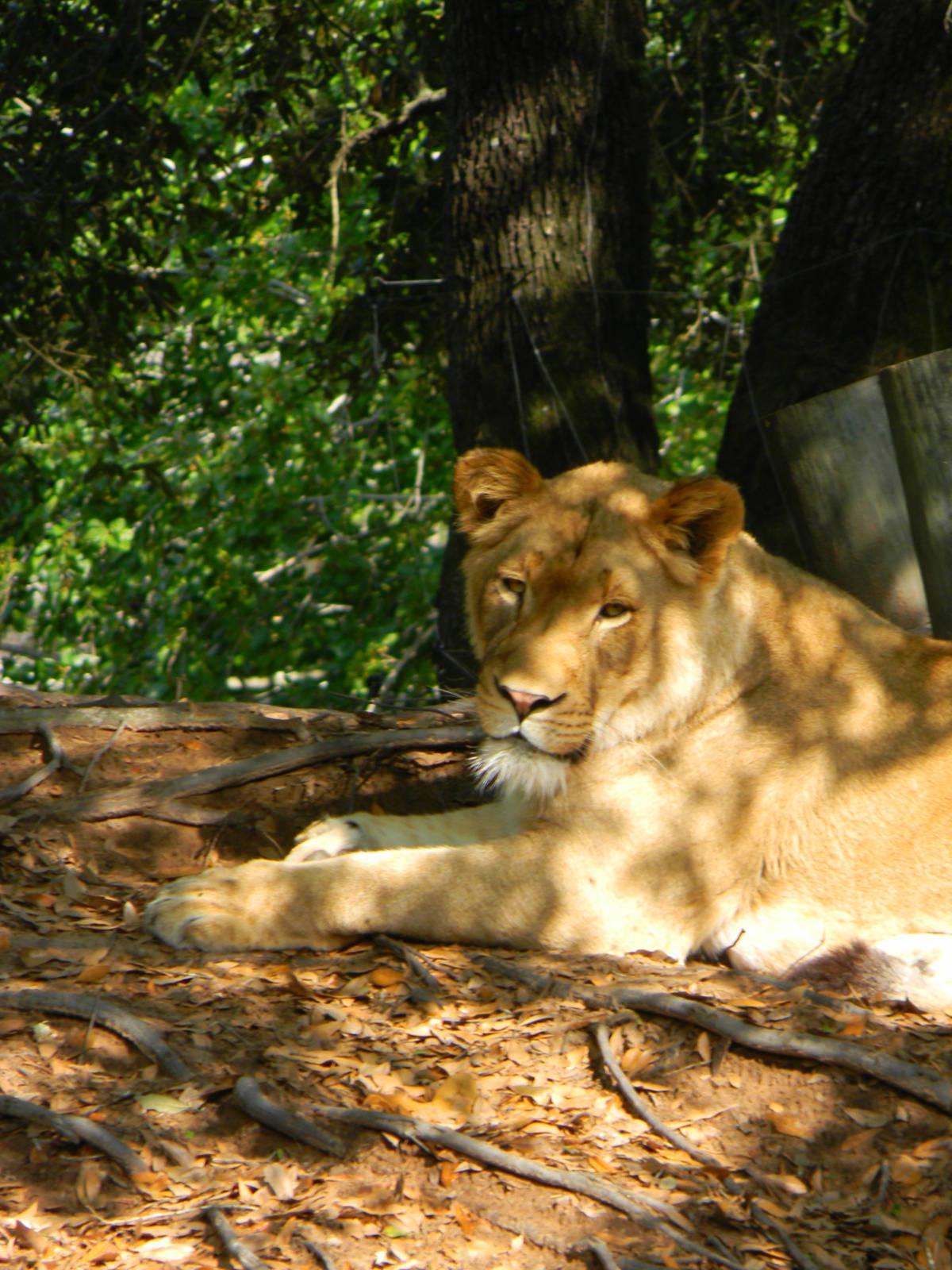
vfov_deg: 4.8
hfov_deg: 3.6
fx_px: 15181
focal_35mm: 414
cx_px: 476
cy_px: 635
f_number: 5.4
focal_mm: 75
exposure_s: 1/106
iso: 80
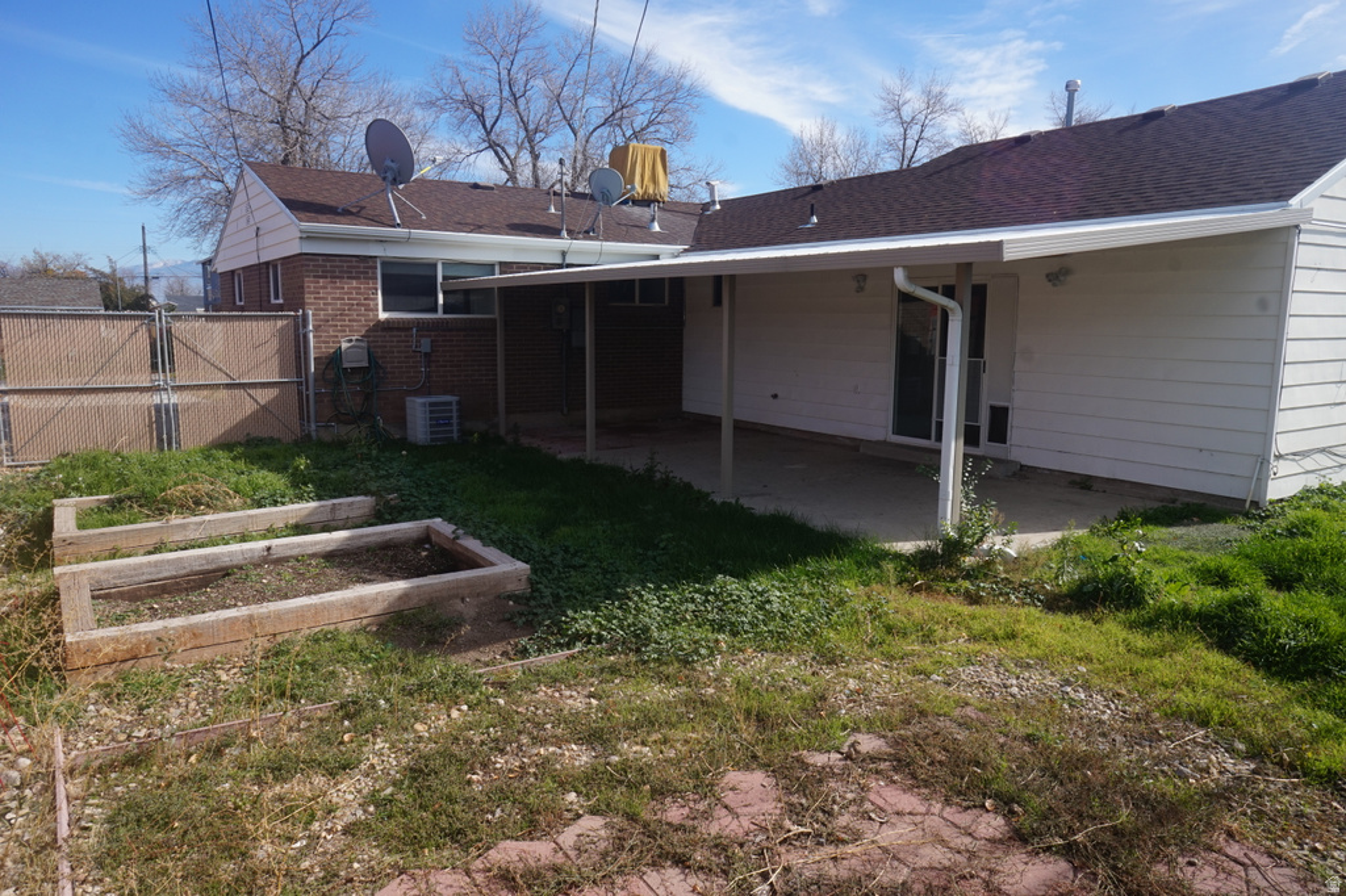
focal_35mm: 24
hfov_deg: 73.8
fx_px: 897
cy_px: 448
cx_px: 673
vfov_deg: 53.1
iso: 100
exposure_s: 1/80
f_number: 11
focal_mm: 16
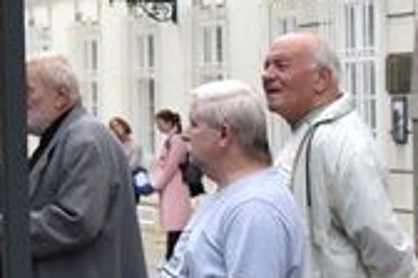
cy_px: -237
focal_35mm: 201
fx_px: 2334
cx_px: -582
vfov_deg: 6.7
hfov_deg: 9.2
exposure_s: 1/125
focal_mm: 22
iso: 100
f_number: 5.6
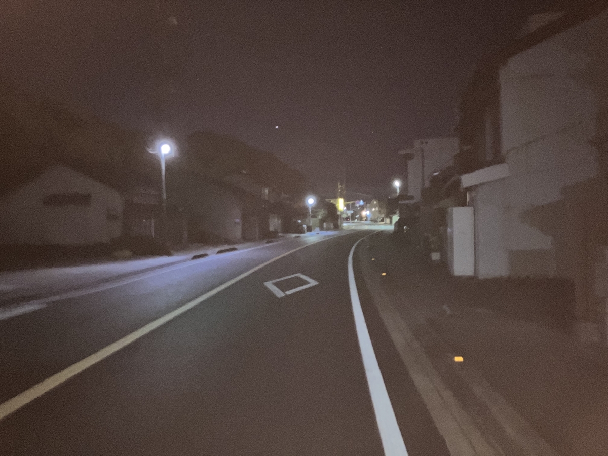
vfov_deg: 49.7
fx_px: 492
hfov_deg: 63.4
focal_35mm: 28
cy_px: 228
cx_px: 304
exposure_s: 1/4
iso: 800
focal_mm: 3.99
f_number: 1.8
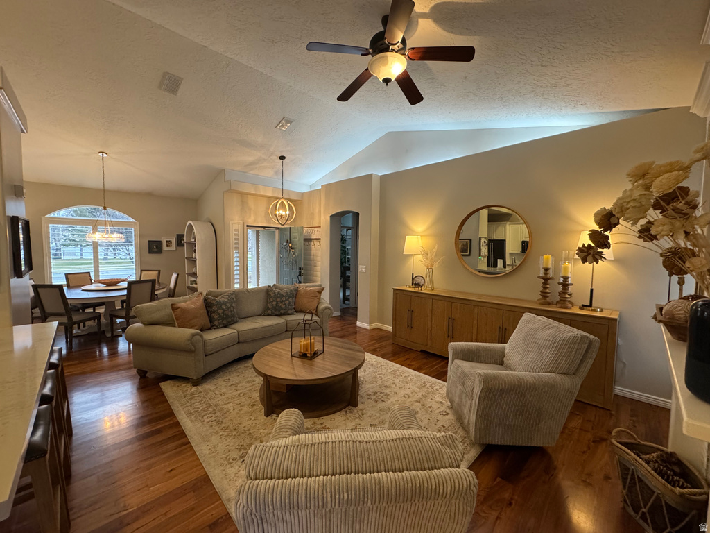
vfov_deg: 85.7
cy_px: 266
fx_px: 287
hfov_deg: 102.1
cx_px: 355
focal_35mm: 14
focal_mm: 2.22
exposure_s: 1/120
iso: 320
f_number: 2.2
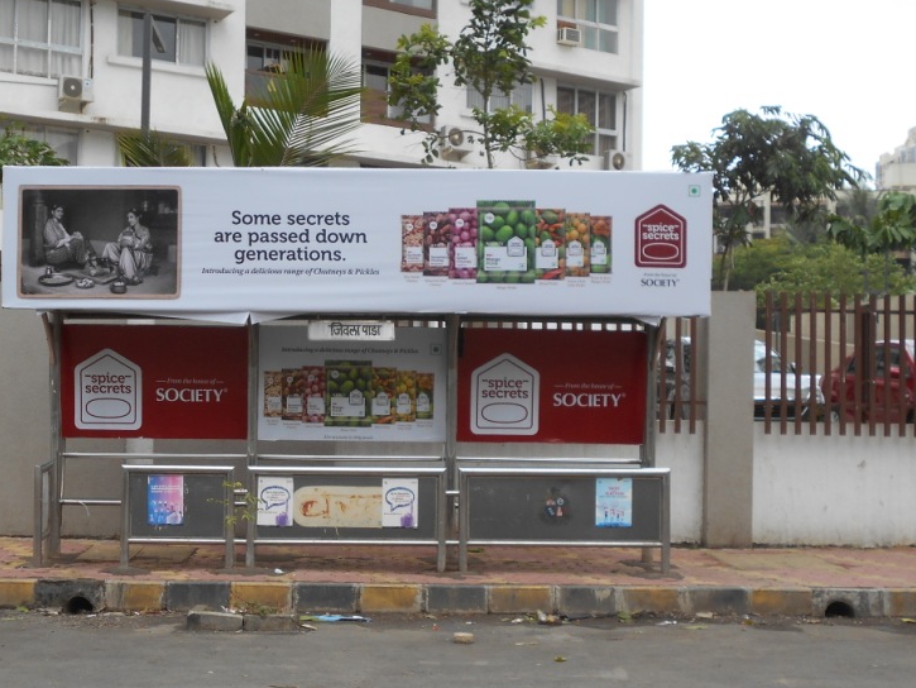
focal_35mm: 48
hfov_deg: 39.3
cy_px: 396
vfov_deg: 30.2
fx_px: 1270
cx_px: 321
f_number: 3.6
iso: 80
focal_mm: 5.8
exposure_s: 1/320
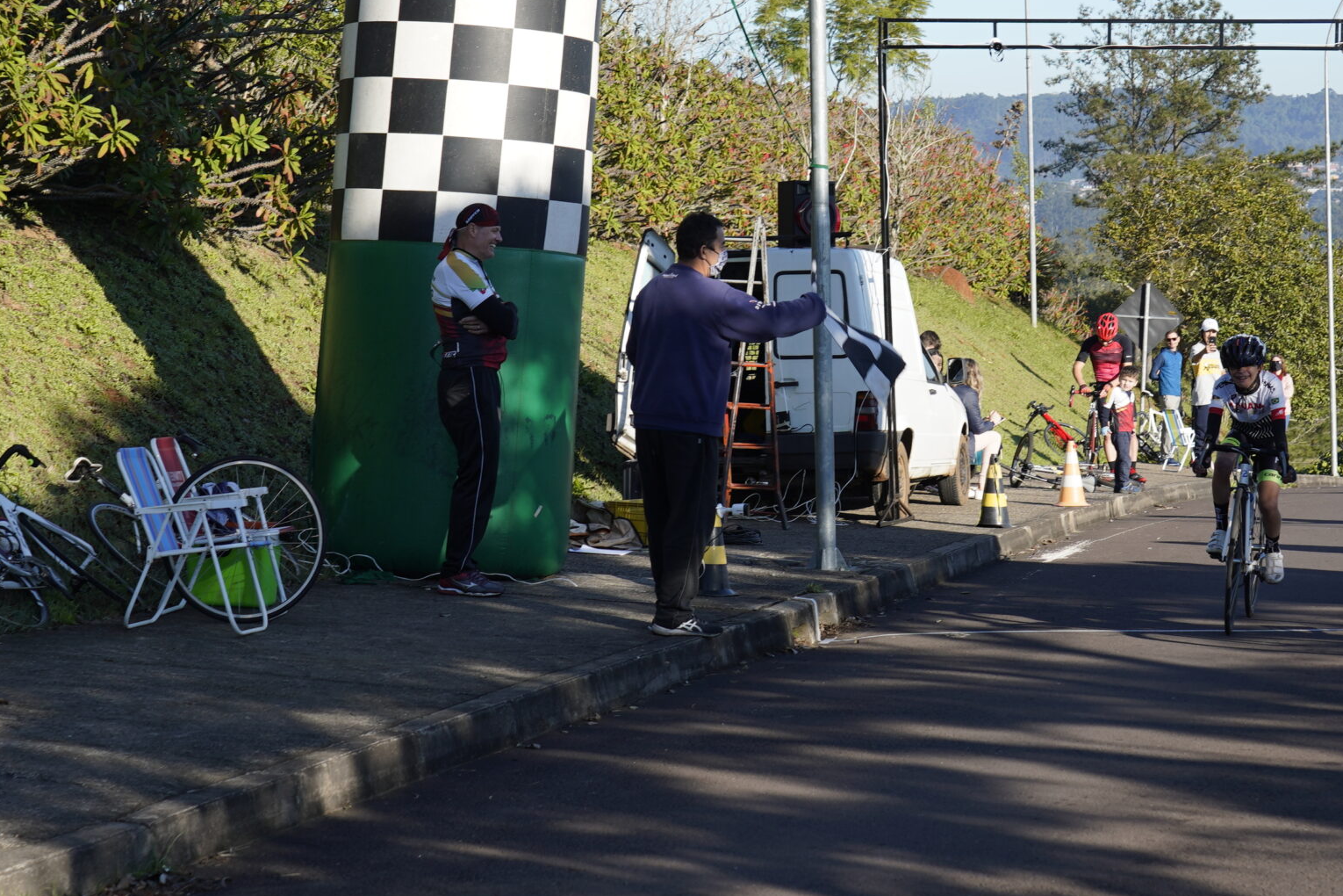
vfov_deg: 15.7
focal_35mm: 87
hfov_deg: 23.3
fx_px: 3245
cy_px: 260
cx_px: 826
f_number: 6.3
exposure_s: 1/250
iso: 100
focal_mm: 52
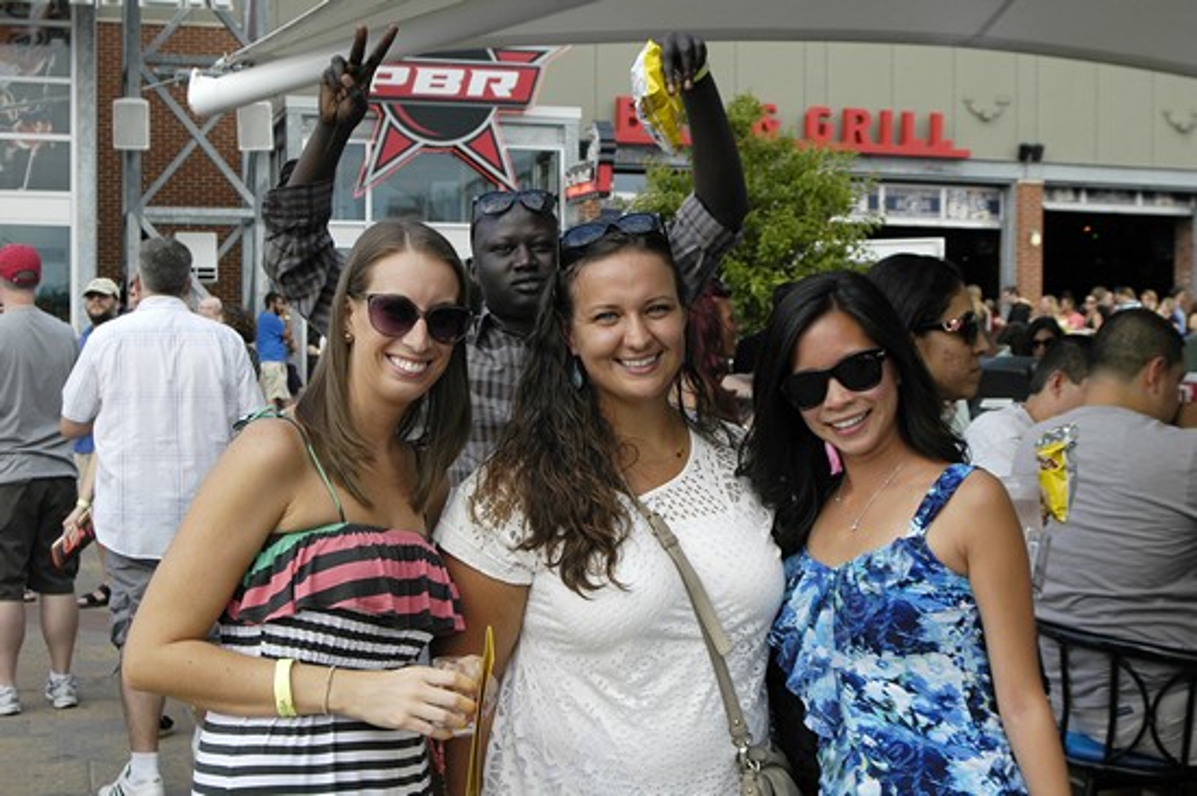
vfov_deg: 26.5
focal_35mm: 51
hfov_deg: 38.9
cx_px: 598
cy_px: 398
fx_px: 1695
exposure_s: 1/200
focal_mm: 34
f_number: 8
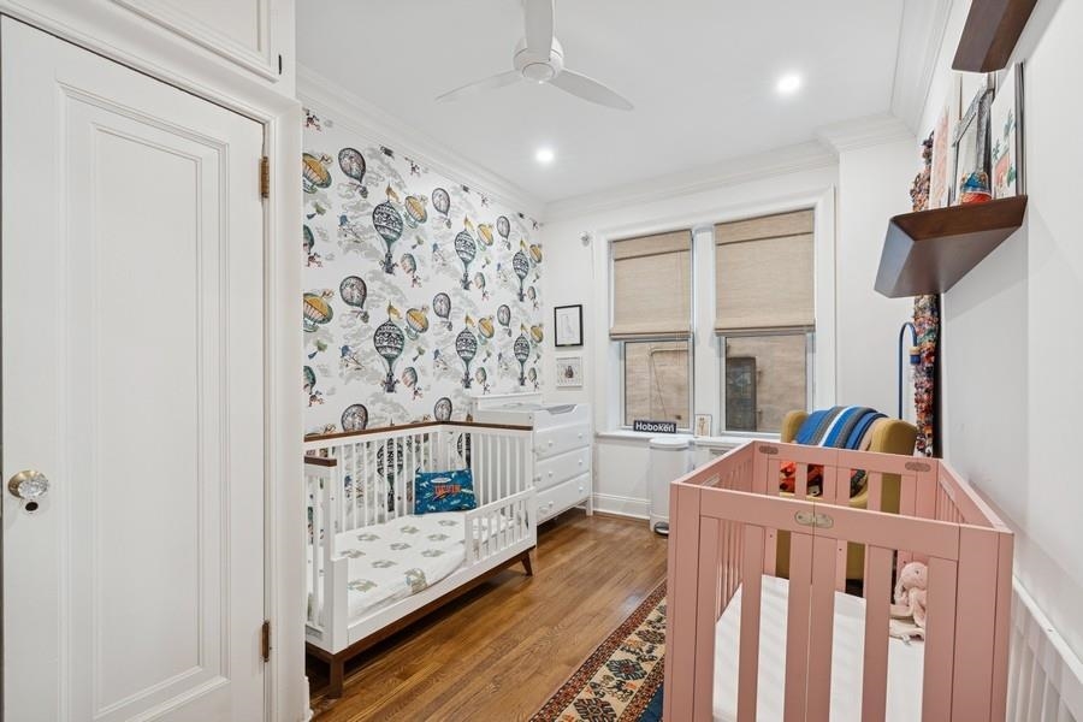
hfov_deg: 96.7
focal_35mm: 16
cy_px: 361
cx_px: 542
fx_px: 481
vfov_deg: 73.7
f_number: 11
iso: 100
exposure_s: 1.5
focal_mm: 16
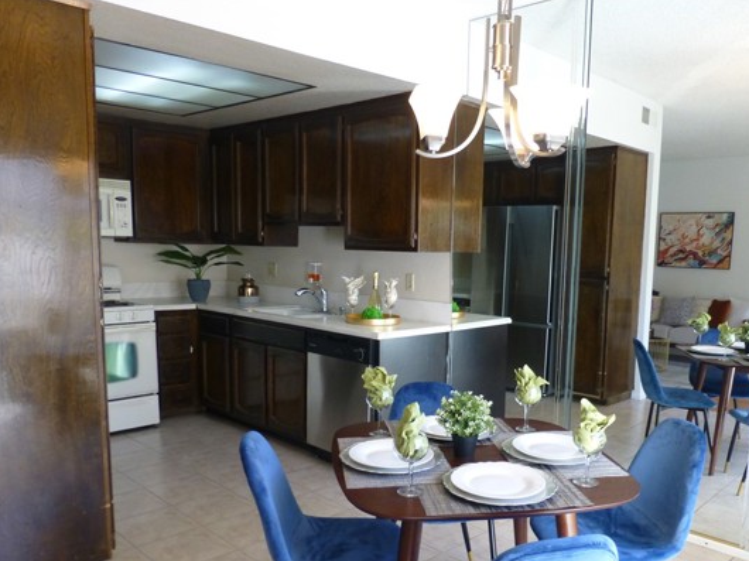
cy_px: 336
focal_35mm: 29
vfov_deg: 47.9
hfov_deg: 61.4
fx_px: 627
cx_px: 427
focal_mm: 4.3
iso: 250
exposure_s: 1/60
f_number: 3.3
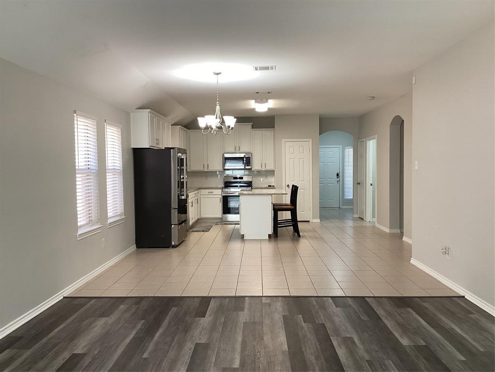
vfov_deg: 45.4
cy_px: 186
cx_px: 248
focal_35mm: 31
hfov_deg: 58.4
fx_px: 443
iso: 100
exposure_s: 1/60
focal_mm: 3.3
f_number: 2.4
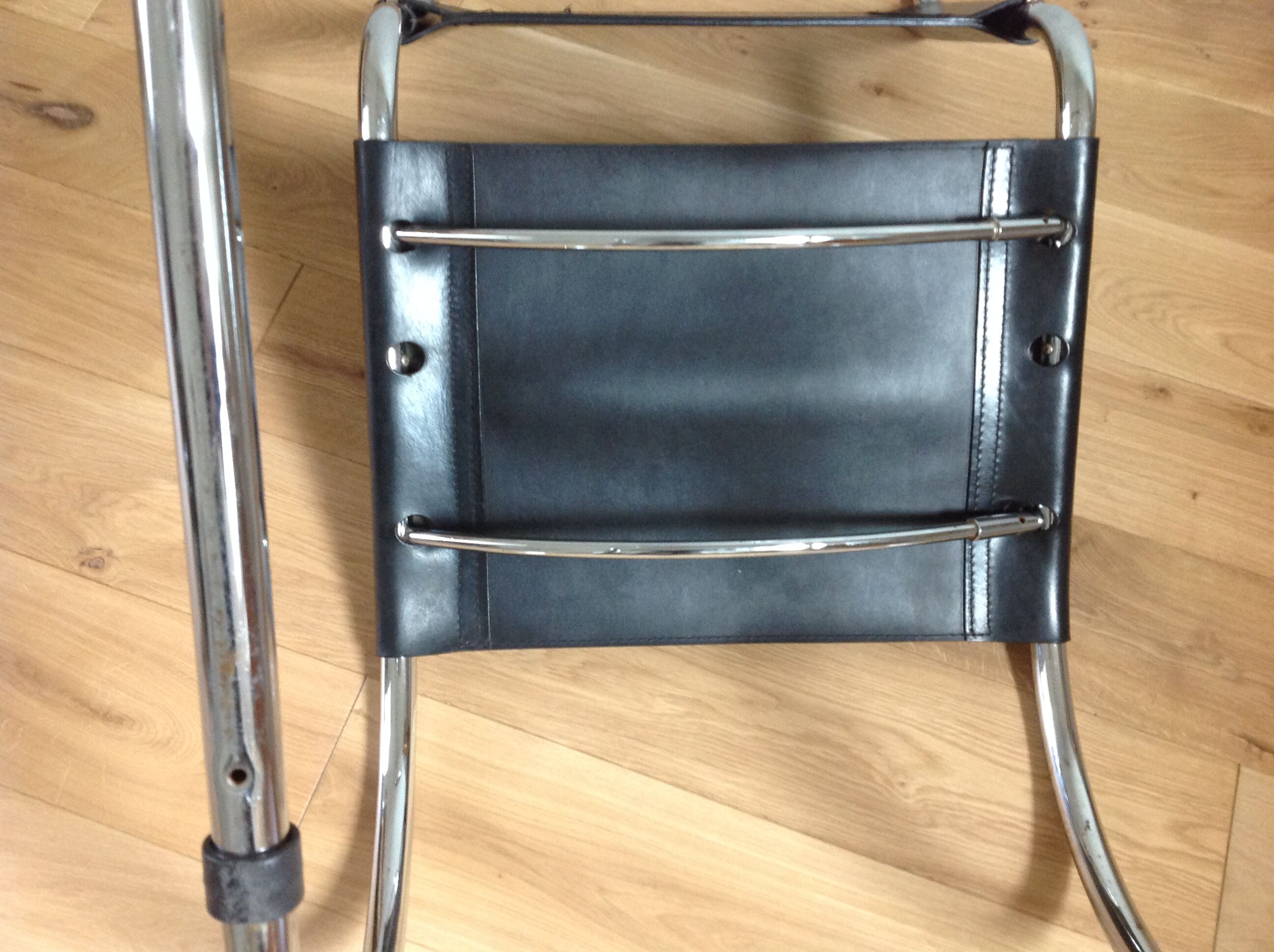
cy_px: 476
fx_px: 1286
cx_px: 637
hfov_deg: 52.7
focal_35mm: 35
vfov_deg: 40.6
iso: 200
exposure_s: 1/15
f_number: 2.4
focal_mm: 4.28
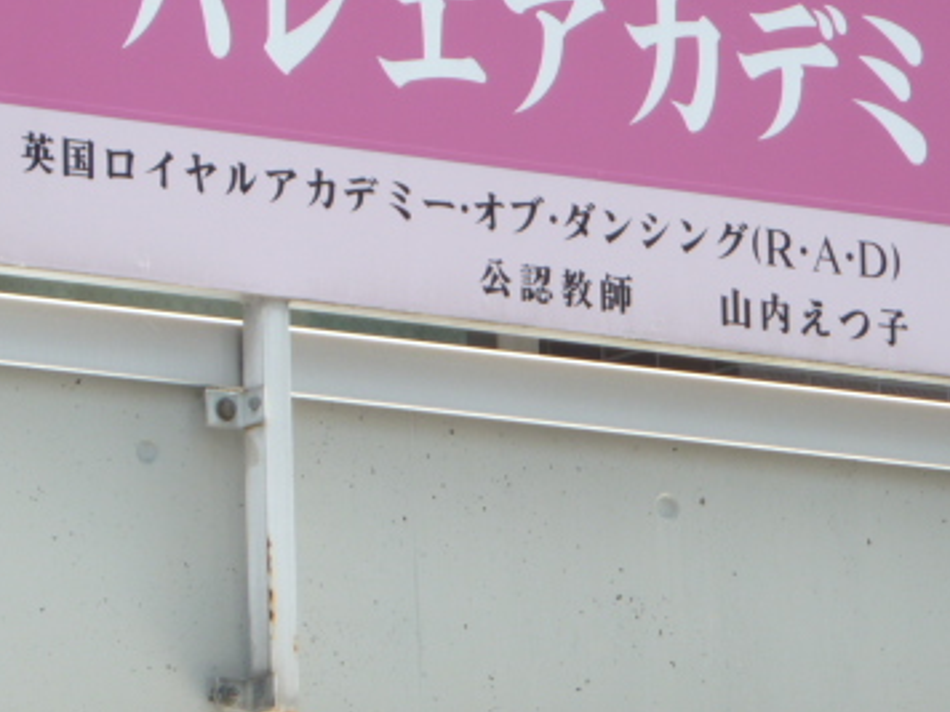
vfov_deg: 3.7
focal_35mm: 404
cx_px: 582
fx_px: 11087
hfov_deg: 4.9
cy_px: 107
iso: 80
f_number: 4.6
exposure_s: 1/125
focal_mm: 37
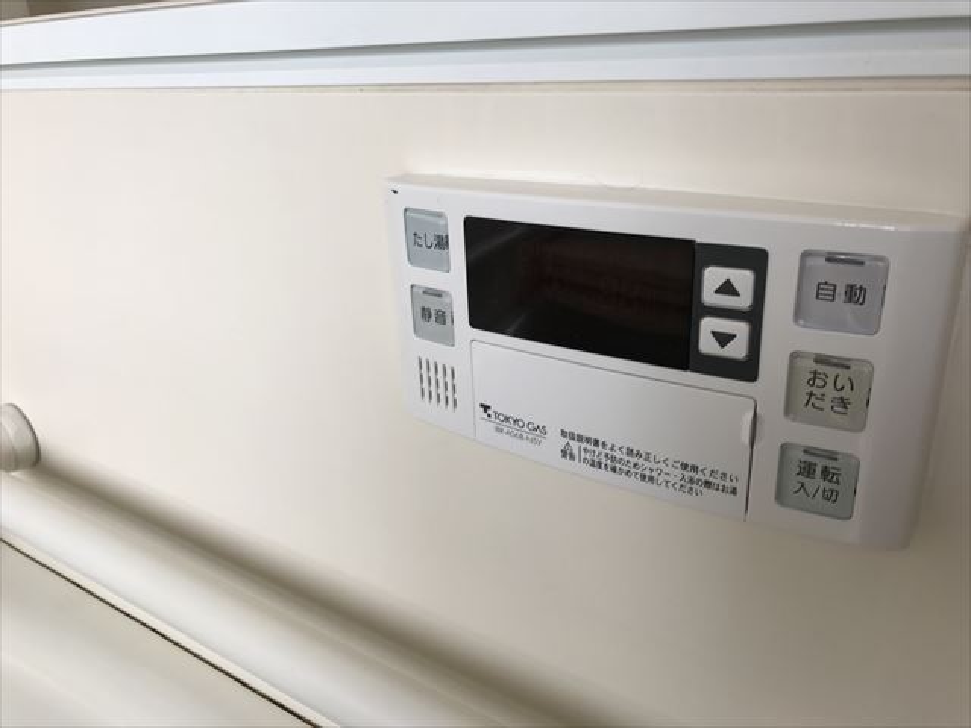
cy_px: 364
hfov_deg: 63.4
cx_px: 486
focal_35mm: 28
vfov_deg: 49.7
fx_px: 785
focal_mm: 3.99
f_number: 1.8
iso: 20
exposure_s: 1/130
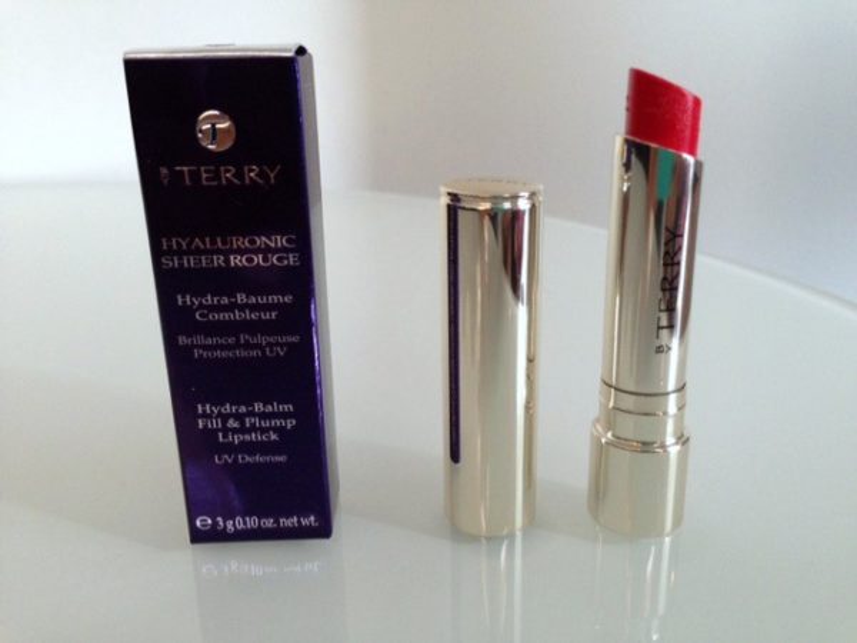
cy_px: 322
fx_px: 817
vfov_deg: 42.9
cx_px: 428
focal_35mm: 33
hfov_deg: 55.4
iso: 200
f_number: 2.4
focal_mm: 4.13
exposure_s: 1/20
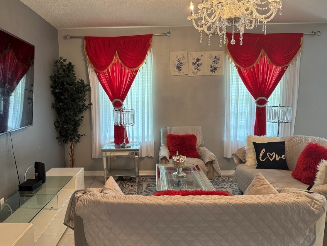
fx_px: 274
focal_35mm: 29
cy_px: 139
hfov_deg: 61.1
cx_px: 131
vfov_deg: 48.1
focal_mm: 6.76
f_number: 1.78
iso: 320
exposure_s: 1/60
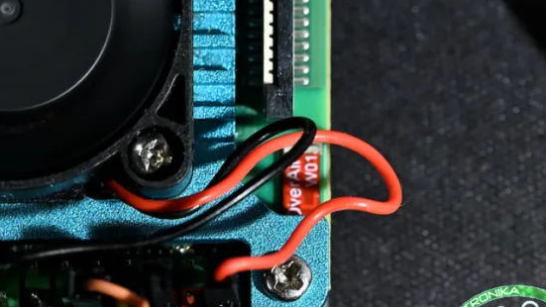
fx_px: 4445
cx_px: -142
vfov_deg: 4.0
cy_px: 6
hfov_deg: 7.0
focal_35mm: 307
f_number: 6.3
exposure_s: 1/60
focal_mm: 105
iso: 640
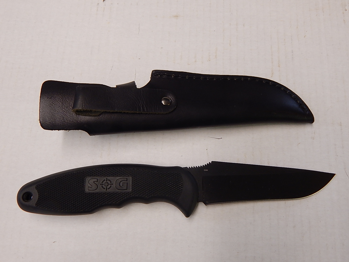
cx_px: 174
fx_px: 313
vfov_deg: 45.4
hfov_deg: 58.4
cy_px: 131
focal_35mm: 31
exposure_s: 1/30
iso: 160
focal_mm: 5.6
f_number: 3.2
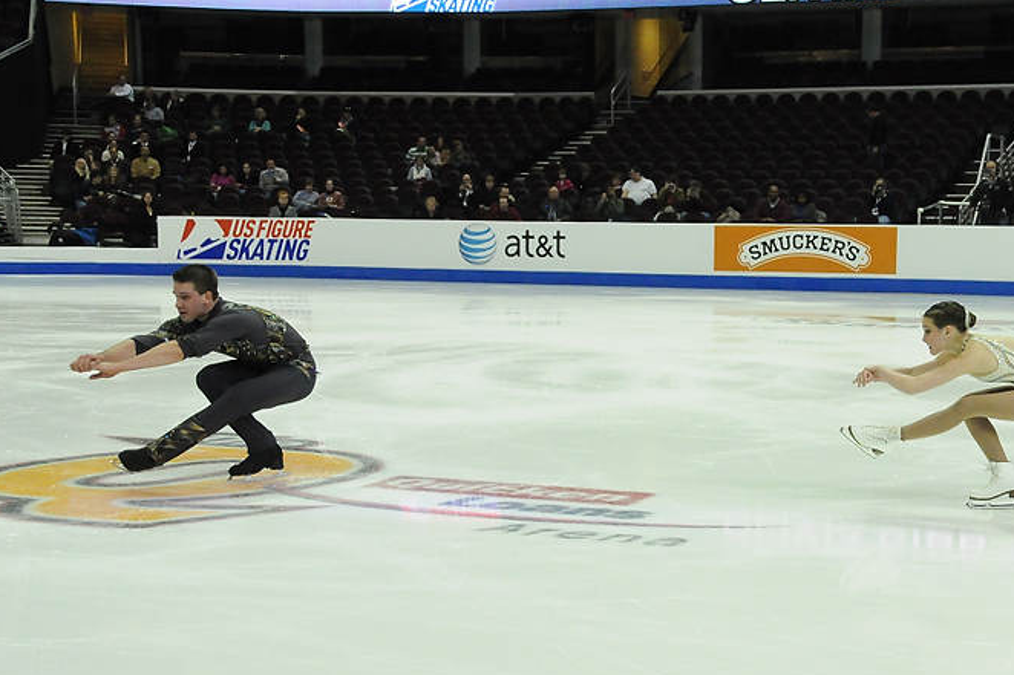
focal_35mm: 53
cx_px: 607
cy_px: 331
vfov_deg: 25.7
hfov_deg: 37.6
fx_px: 1481
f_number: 5.6
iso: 3200
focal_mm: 29
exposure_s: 1/1250
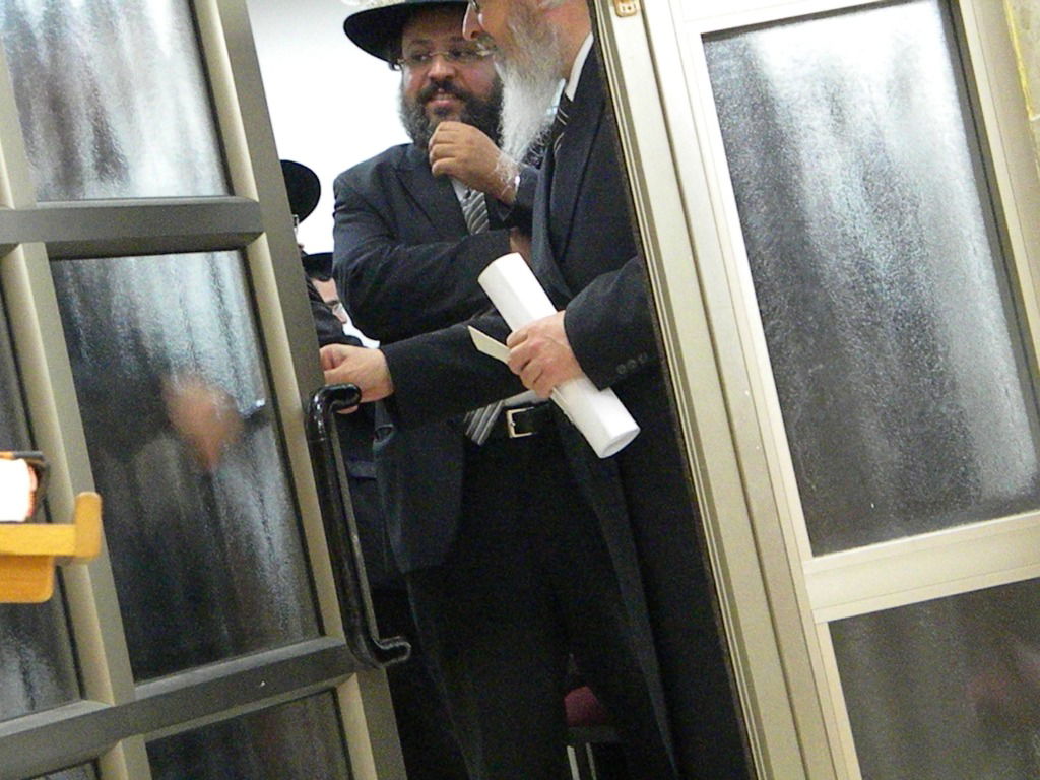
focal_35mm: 83
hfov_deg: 23.6
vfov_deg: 17.8
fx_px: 2494
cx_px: 520
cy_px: 390
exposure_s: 1/67.3
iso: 2955
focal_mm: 15.1
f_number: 4.5
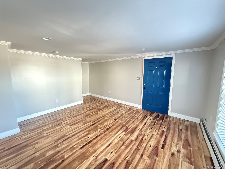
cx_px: 112
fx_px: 91
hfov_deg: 102.1
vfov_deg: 85.7
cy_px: 84
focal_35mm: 14
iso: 1250
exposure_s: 1/60
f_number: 2.2
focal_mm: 2.22
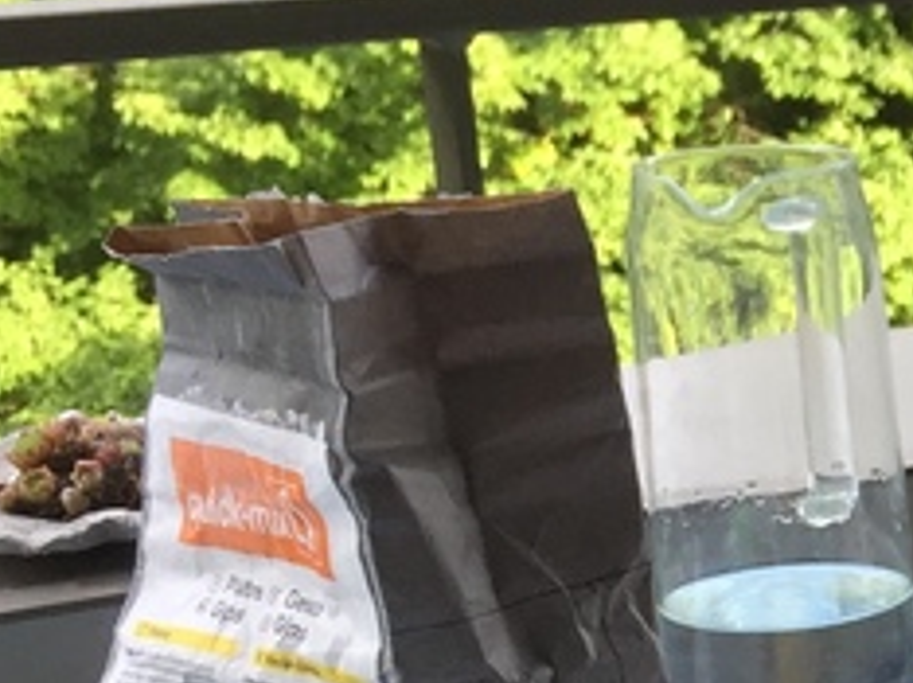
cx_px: 1654
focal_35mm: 127
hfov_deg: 13.8
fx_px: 3346
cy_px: 660
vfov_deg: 11.5
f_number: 2.2
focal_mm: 4.15
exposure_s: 1/100
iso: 40
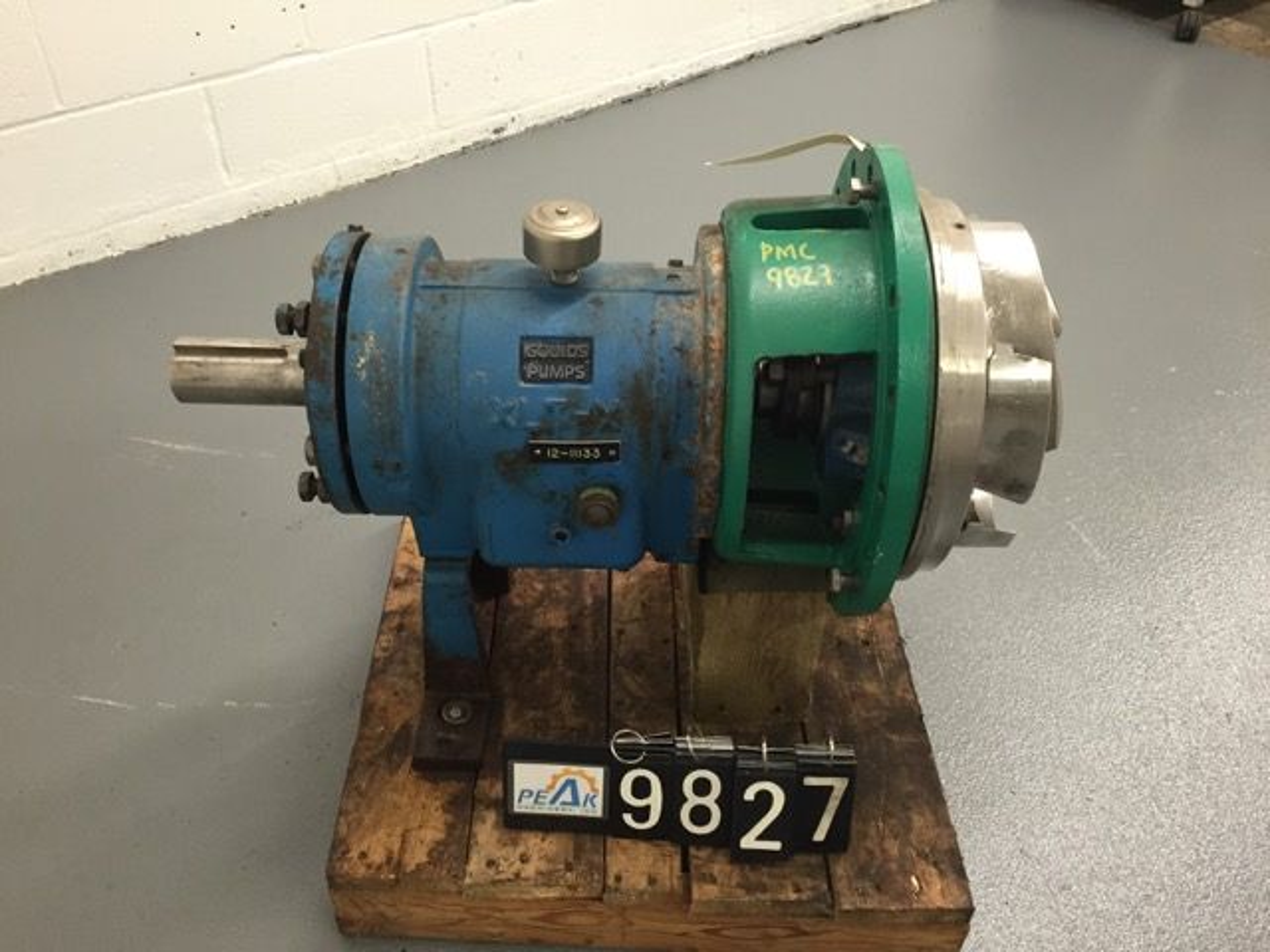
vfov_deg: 48.2
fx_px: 1064
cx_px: 635
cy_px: 476
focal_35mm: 29
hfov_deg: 61.7
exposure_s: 1/30
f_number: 2.2
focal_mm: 4.15
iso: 125
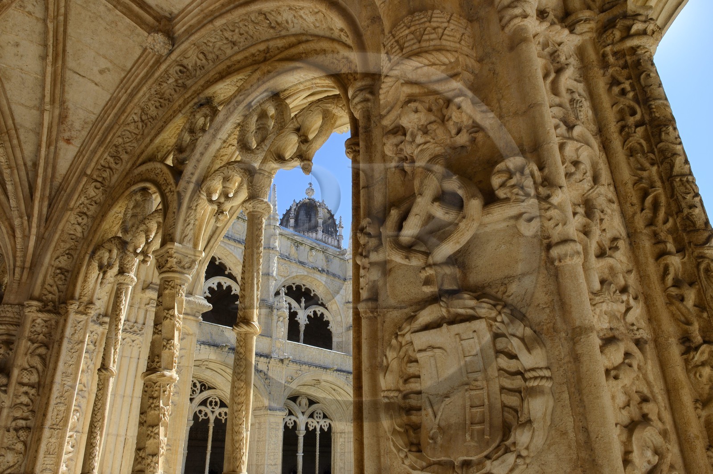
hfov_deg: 73.8
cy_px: 237
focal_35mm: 24
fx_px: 475
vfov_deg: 53.1
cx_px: 356
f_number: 18
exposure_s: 1/100
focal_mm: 24
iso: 200
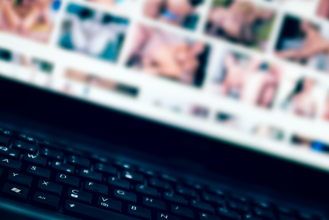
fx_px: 814
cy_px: 137
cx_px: 195
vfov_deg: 15.4
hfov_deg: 22.8
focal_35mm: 89
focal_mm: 70
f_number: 3.5
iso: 400
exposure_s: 1/60
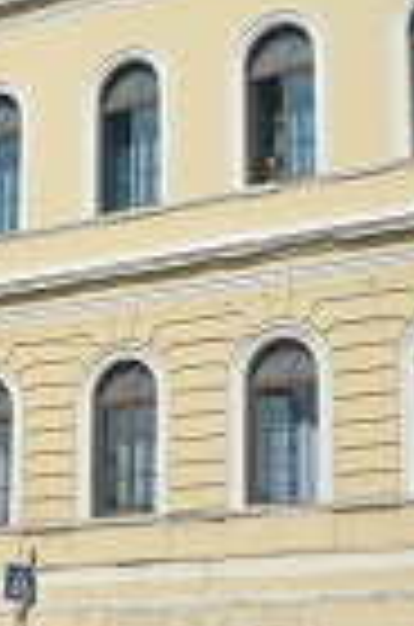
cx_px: -63
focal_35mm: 99
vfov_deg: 20.6
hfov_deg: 13.4
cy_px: 365
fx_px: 1716
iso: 100
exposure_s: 1/400
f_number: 8
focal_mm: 5.5
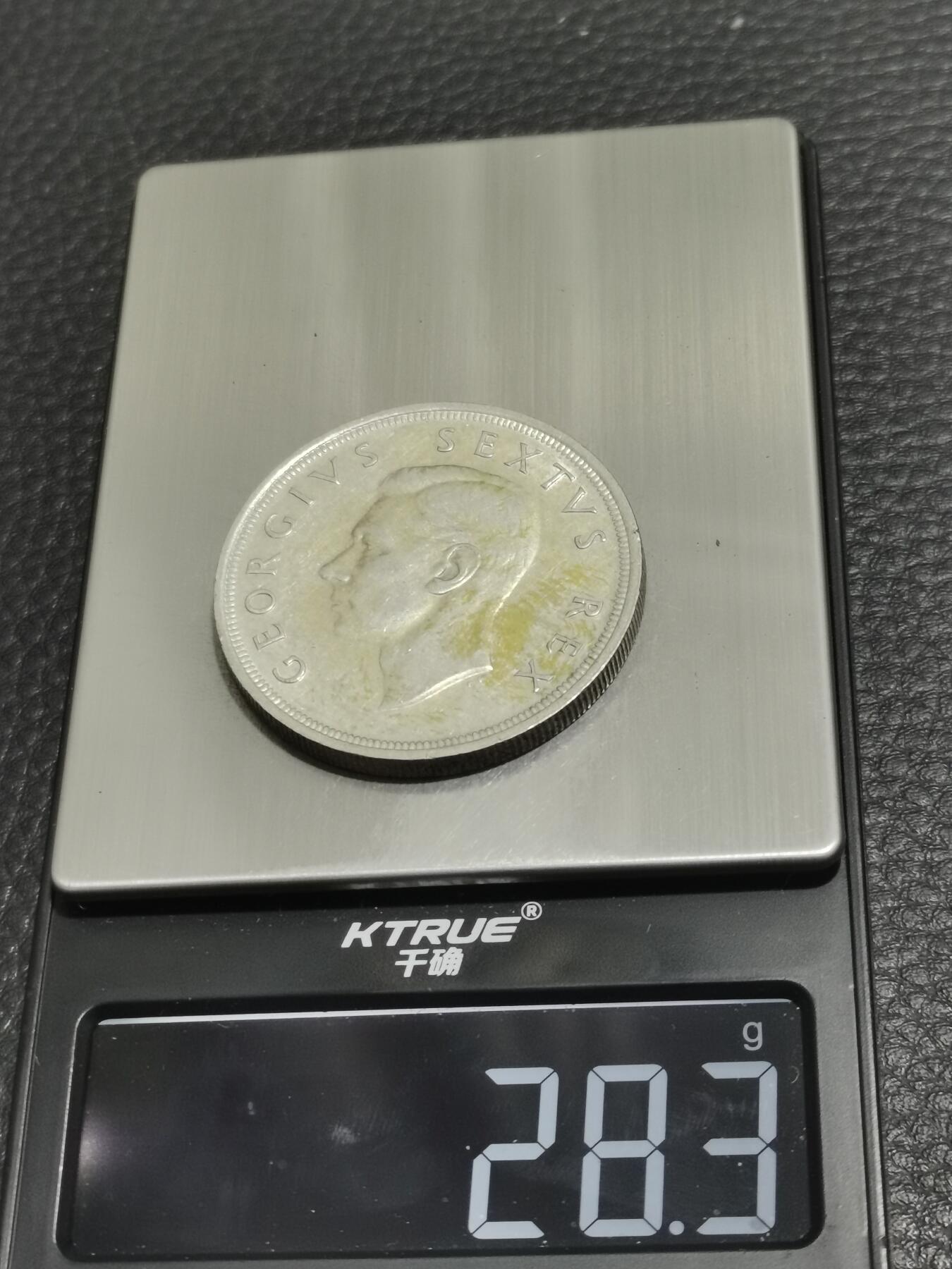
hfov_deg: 21.9
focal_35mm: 67
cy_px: 634
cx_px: 476
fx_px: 2457
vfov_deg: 29.0
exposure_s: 1/100
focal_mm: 5.58
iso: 125
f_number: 1.8
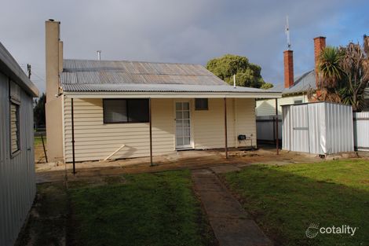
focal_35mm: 27
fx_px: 277
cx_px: 184
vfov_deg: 47.9
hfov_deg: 67.4
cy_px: 123
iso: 100
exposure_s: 1/250
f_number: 8
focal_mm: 18
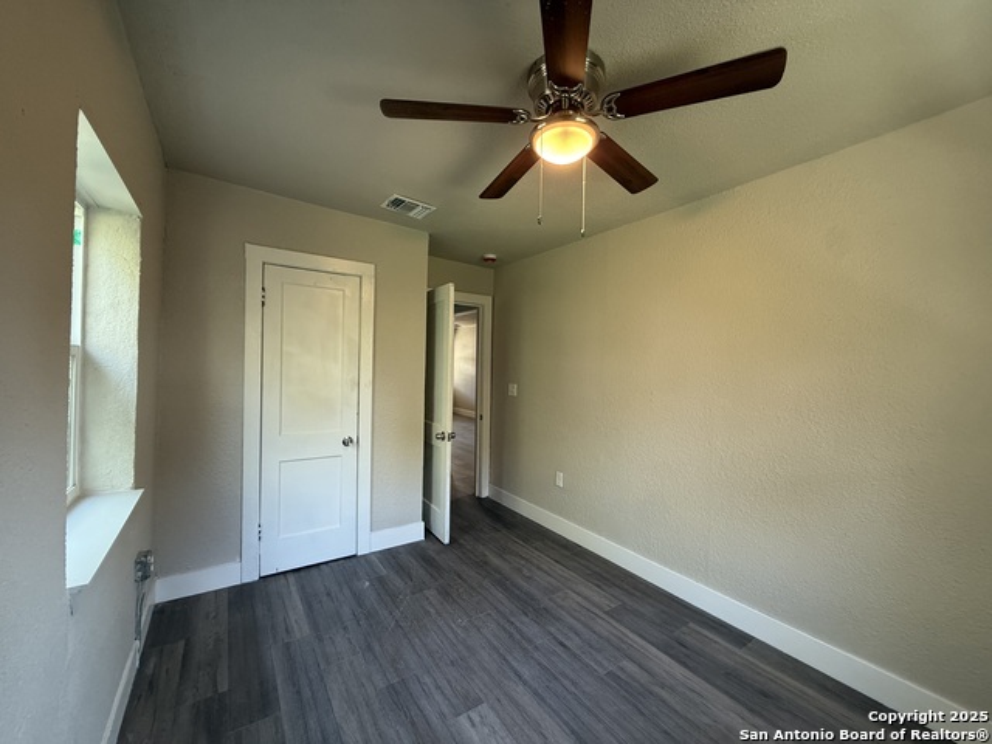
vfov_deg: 85.7
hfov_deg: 102.1
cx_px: 496
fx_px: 401
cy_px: 372
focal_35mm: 14
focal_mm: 2.22
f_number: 2.2
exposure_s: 1/60
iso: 250
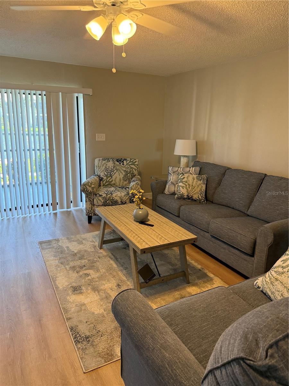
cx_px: 144
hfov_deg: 56.8
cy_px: 193
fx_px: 267
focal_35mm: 24
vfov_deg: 71.6
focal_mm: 6.76
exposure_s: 1/120
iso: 320
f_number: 1.78
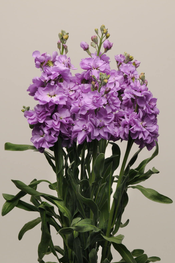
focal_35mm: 161
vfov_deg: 12.8
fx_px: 1173
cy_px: 132
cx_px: 88
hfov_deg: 8.5
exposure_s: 1/60
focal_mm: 105
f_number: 18
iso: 200
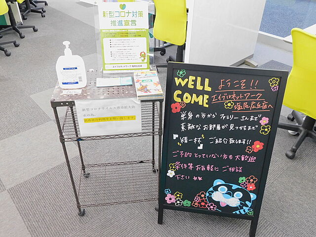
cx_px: 158
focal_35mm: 30
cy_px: 118
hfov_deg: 60.0
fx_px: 274
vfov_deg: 46.8
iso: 250
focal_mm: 5.3
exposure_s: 1/30
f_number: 3.2
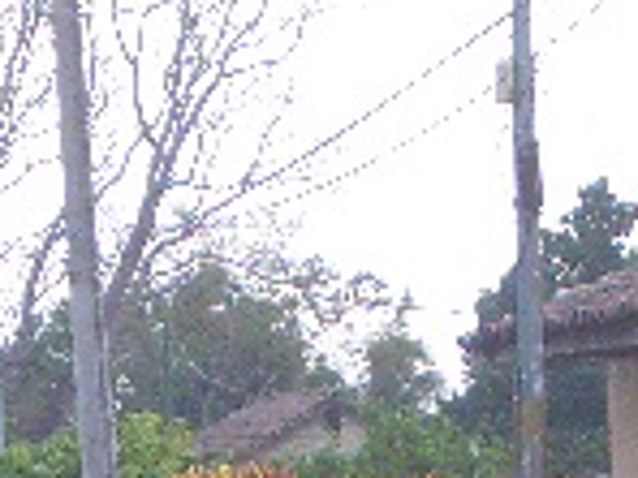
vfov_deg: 3.3
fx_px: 8368
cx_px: -65
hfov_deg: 4.4
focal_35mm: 454
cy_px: 870
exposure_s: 1/80
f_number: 4.8
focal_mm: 17.4
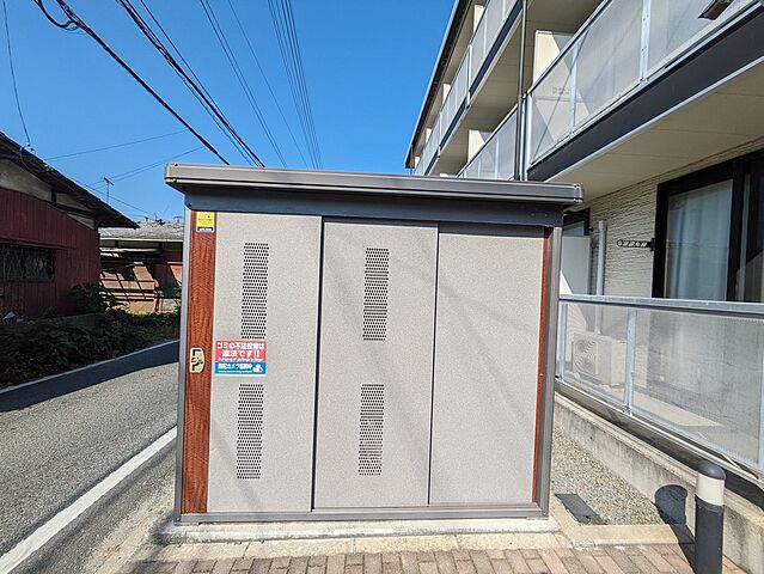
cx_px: 382
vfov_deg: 85.7
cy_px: 287
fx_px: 309
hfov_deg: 102.0
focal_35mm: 14
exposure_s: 1/1658
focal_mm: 1.83
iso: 47
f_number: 2.2
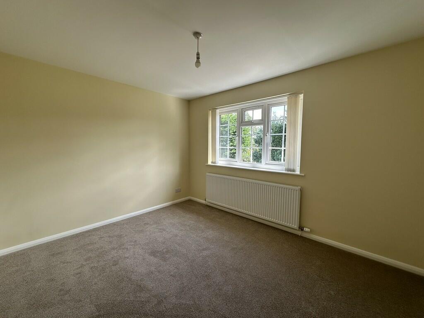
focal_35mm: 14
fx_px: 171
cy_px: 159
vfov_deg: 85.7
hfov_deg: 102.1
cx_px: 212
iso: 40
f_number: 2.2
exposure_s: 1/149
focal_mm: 2.22
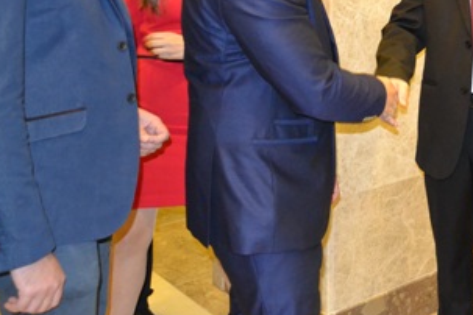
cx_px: 481
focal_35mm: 57
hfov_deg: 32.1
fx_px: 749
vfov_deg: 23.3
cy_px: 43
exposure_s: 1/60
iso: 3200
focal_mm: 18
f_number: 3.5
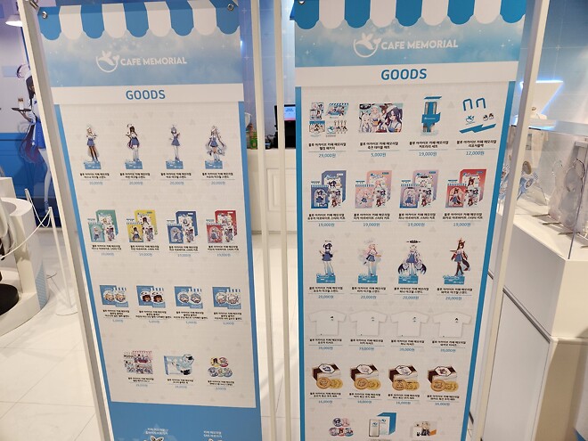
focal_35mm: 23
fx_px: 391
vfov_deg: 58.9
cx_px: 294
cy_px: 220
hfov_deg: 73.9
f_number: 1.8
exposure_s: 1/120
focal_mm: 5.4
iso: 64
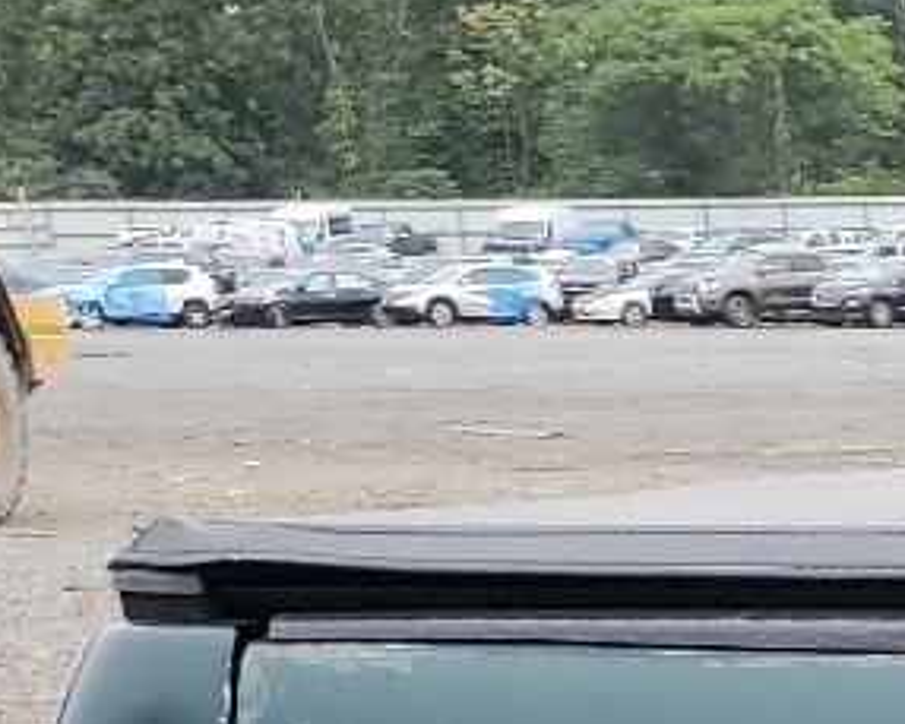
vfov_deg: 10.0
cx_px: 2107
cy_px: 1476
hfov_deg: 11.4
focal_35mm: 142
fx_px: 3805
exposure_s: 1/556
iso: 50
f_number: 1.5
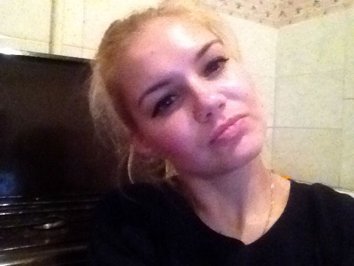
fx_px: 358
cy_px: 133
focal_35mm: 35
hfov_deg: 52.6
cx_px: 177
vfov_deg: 40.7
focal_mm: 1.85
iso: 1600
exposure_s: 1/24
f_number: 2.4
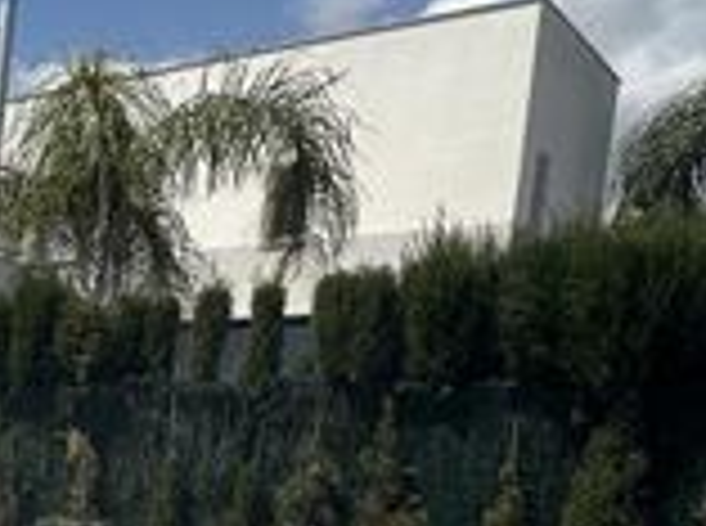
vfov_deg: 21.5
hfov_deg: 22.9
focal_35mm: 63
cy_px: 638
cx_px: -434
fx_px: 1282
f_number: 2.2
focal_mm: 2.22
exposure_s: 1/3610
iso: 50
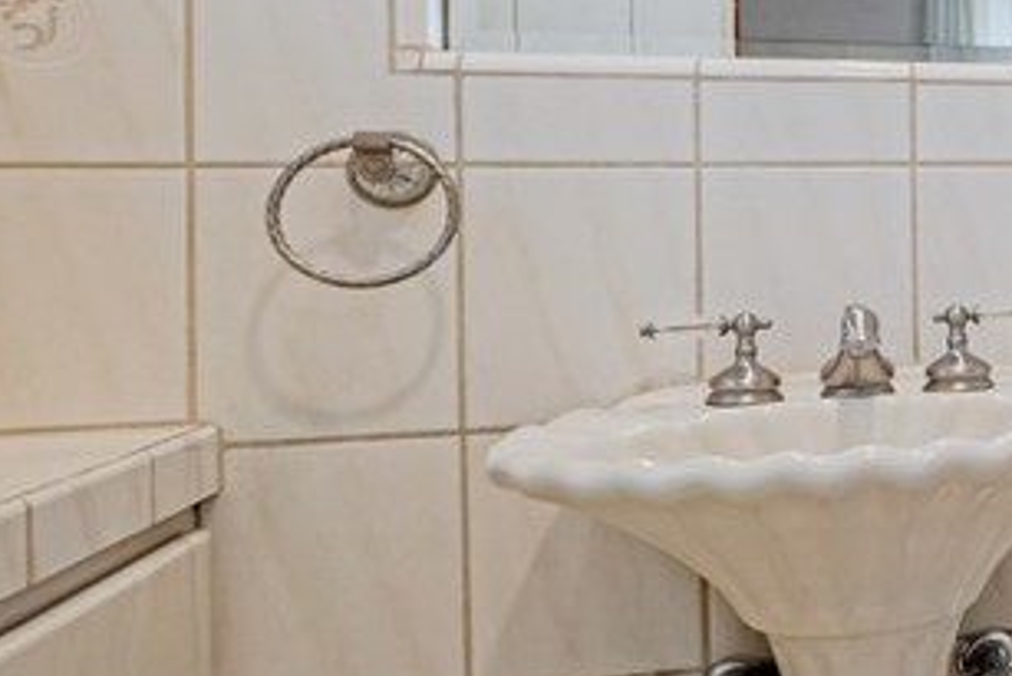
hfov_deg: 26.7
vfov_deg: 26.8
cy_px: 203
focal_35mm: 50
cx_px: 1556
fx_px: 1406
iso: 400
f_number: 8
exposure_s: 1/500
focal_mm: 10
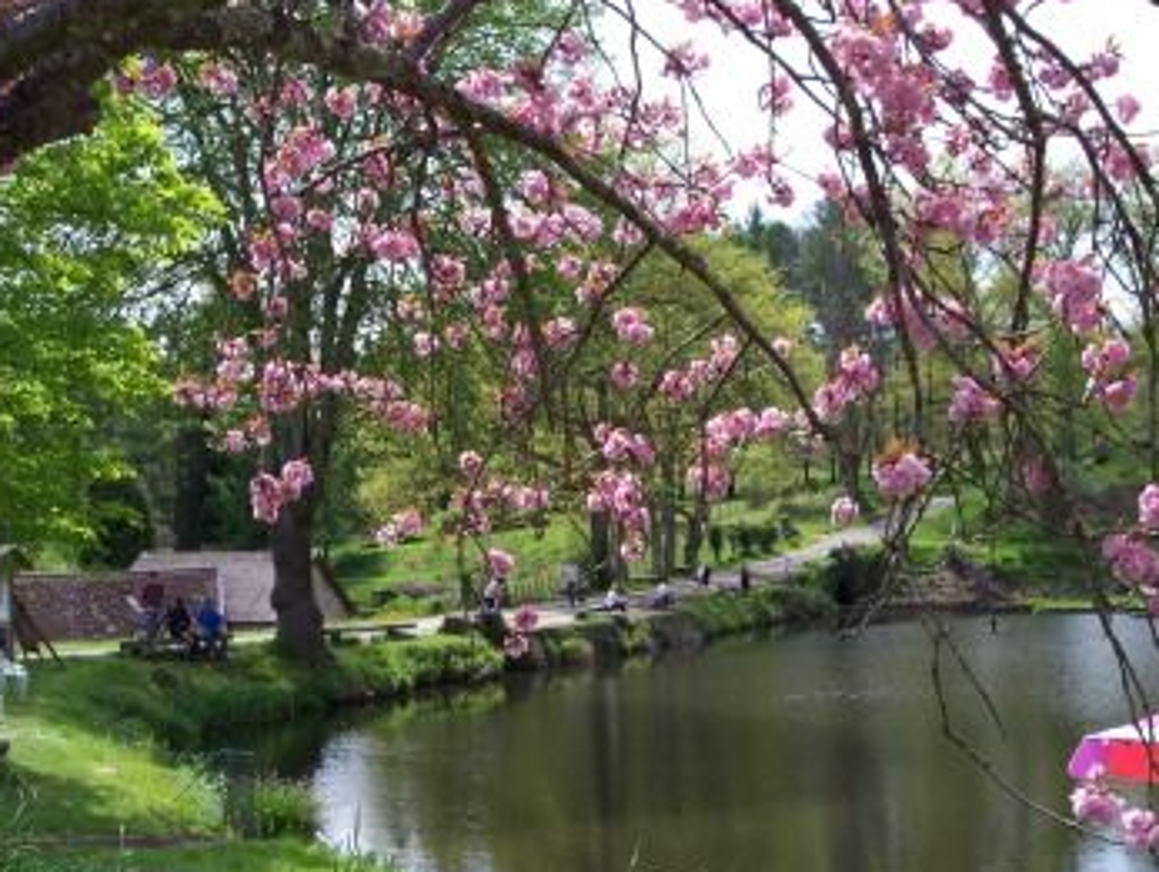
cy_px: 535
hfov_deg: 38.8
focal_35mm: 49
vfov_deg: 29.6
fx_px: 1642
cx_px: 655
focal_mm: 8
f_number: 4.8
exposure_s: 1/350
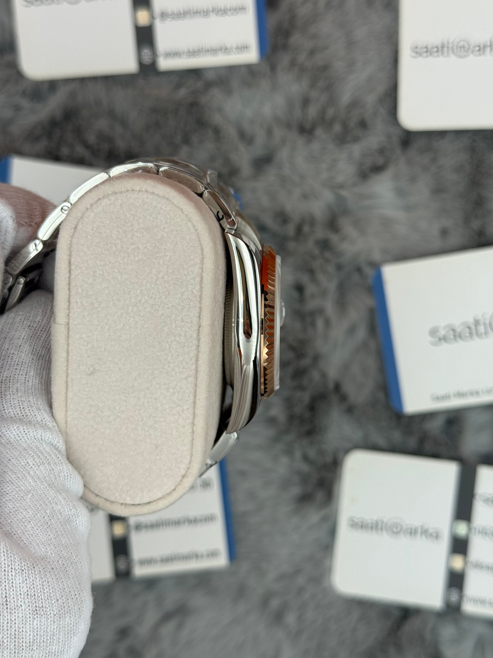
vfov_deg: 39.7
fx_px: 911
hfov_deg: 30.3
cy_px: 329
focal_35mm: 48
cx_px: 246
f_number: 1.78
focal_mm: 6.76
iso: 64
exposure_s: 1/975
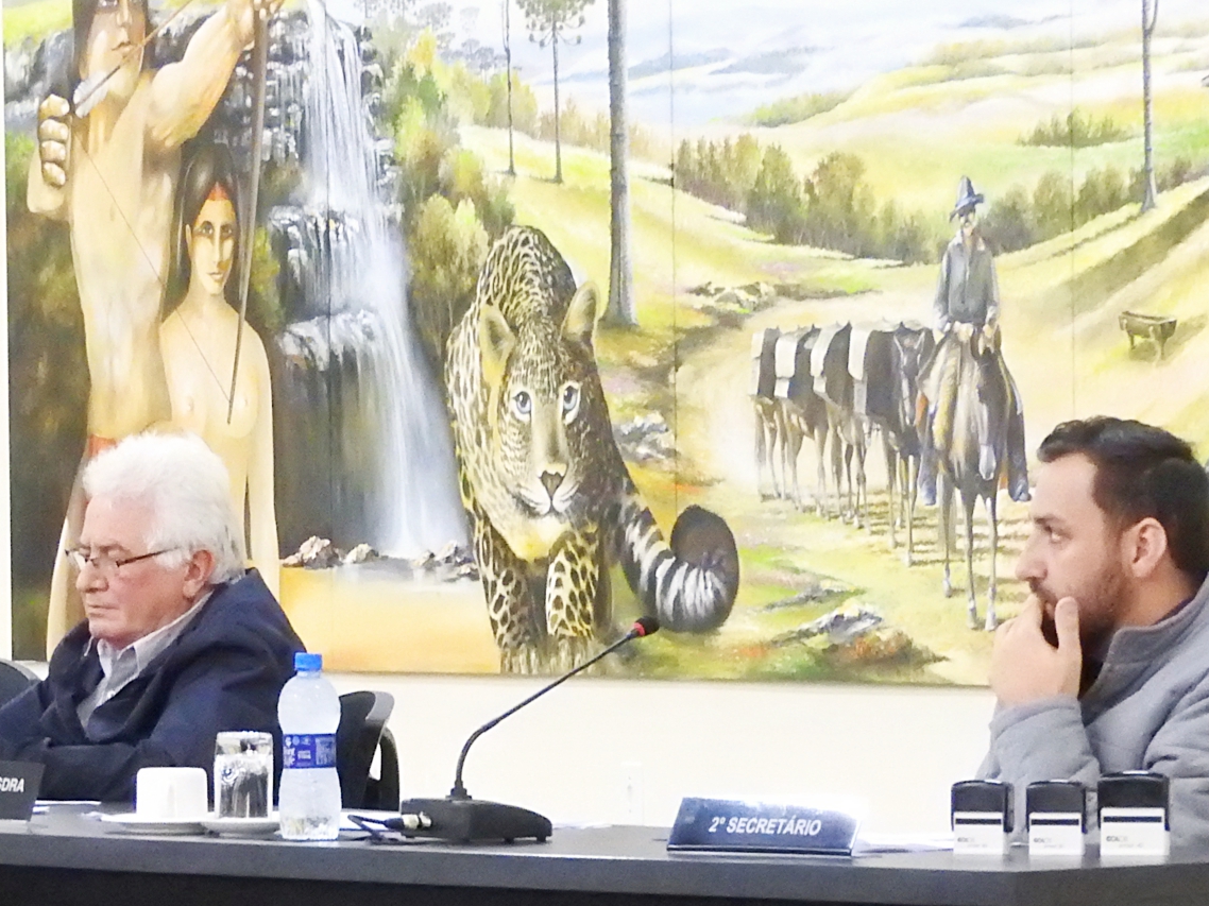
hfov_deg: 9.1
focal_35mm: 218
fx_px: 7612
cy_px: 752
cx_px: 336
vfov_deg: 6.8
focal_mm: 18.8
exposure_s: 1/15
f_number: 4.8
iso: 1600
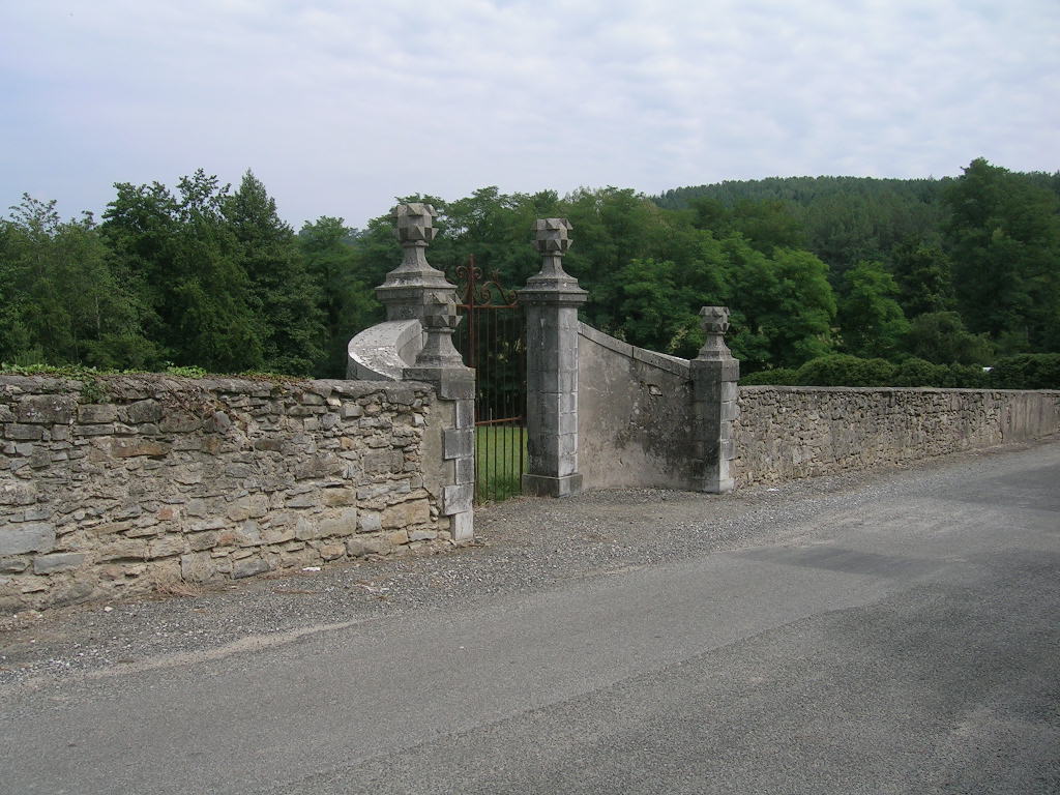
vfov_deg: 40.7
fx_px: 1072
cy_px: 398
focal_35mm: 35
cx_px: 530
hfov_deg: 52.6
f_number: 4.8
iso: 50
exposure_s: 1/461
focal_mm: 5.4
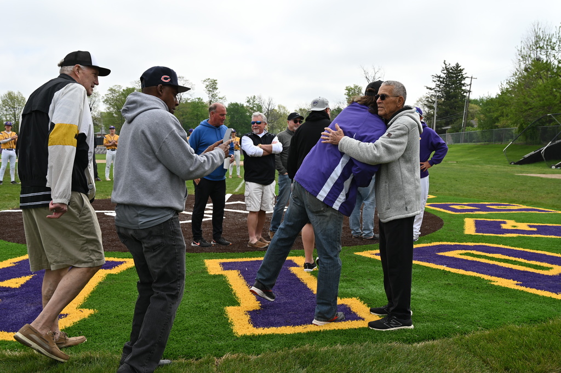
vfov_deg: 37.8
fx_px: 545
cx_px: 280
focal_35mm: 35
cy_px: 186
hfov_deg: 54.5
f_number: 6.3
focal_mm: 35
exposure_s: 1/320
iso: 100
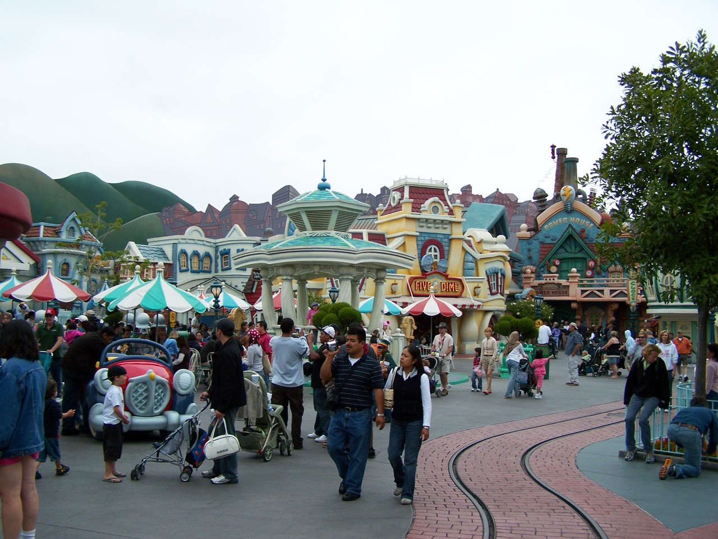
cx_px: 359
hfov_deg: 49.0
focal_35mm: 38
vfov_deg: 37.7
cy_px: 270
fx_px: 788
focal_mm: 6.3
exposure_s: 1/400
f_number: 2.8
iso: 80
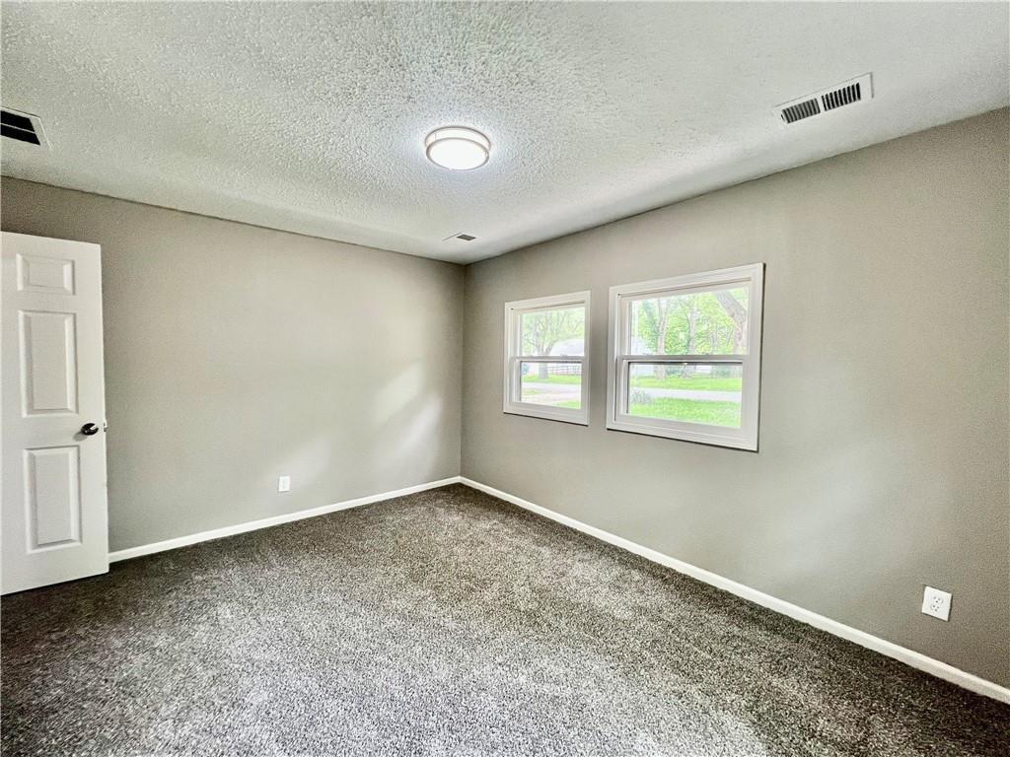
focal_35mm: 13
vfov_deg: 89.9
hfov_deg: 106.2
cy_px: 378
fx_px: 379
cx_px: 505
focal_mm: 1.57
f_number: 1.8
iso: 160
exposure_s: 1/60
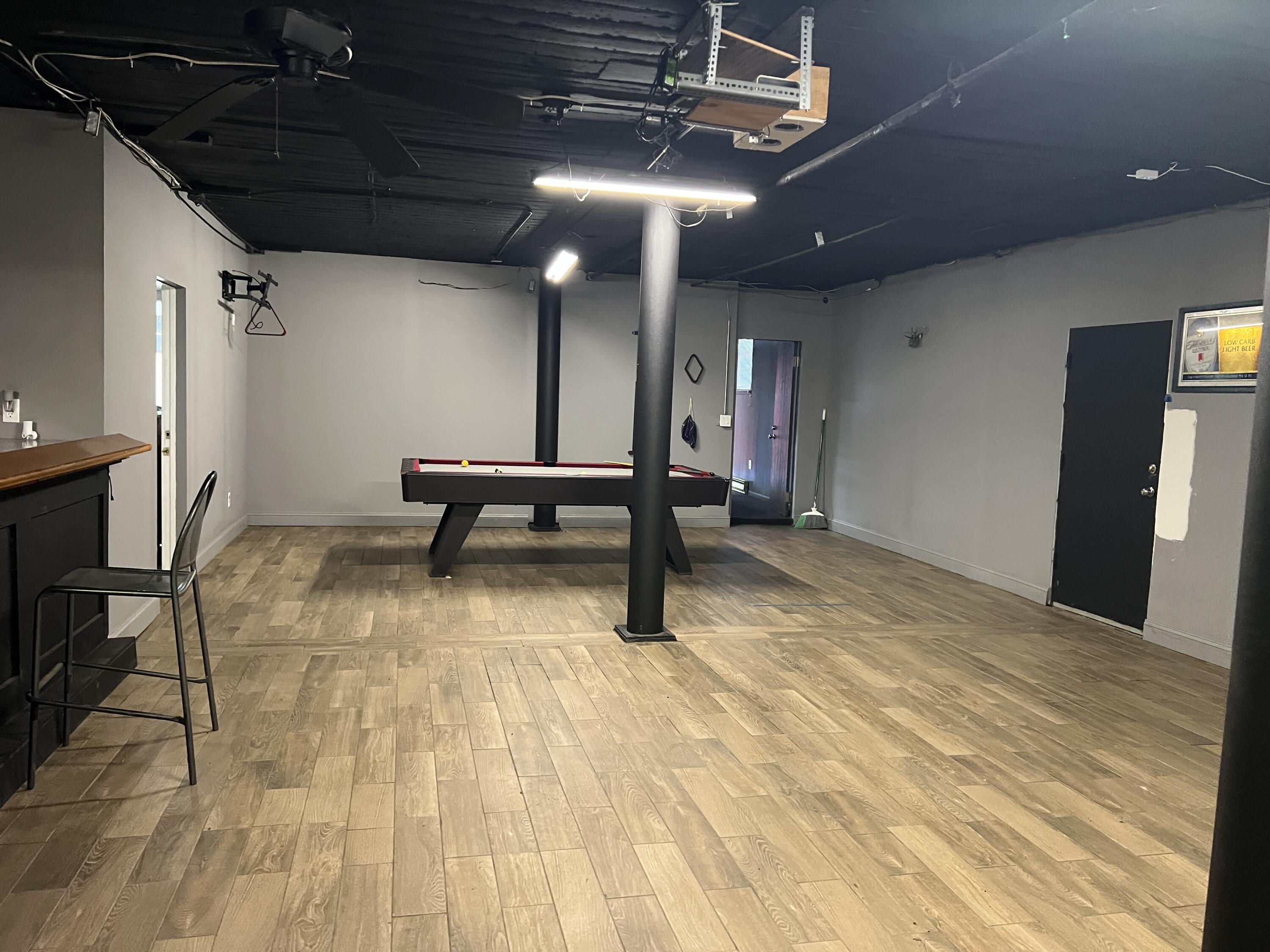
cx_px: 635
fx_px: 954
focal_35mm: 26
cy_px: 476
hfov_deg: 67.3
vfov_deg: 53.1
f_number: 1.5
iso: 500
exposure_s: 1/40
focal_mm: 5.7
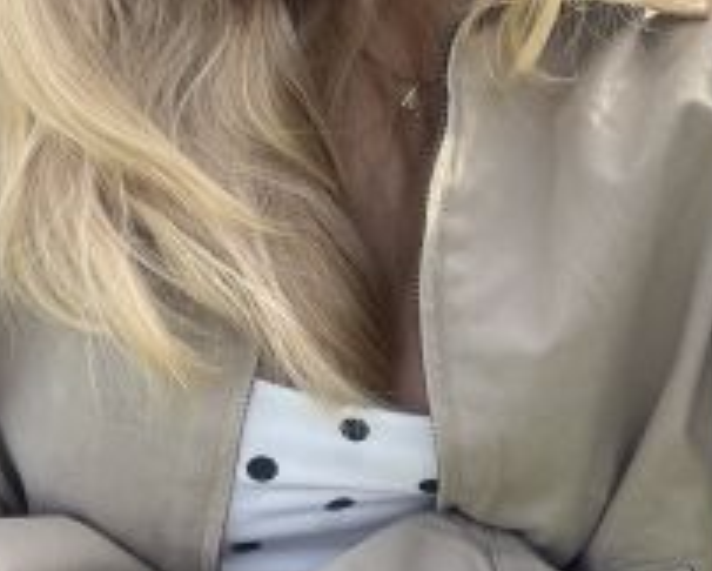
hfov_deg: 37.2
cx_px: 310
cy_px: 79
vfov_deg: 29.3
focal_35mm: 50
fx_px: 1055
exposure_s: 1/259
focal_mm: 2.71
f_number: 2.2
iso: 32
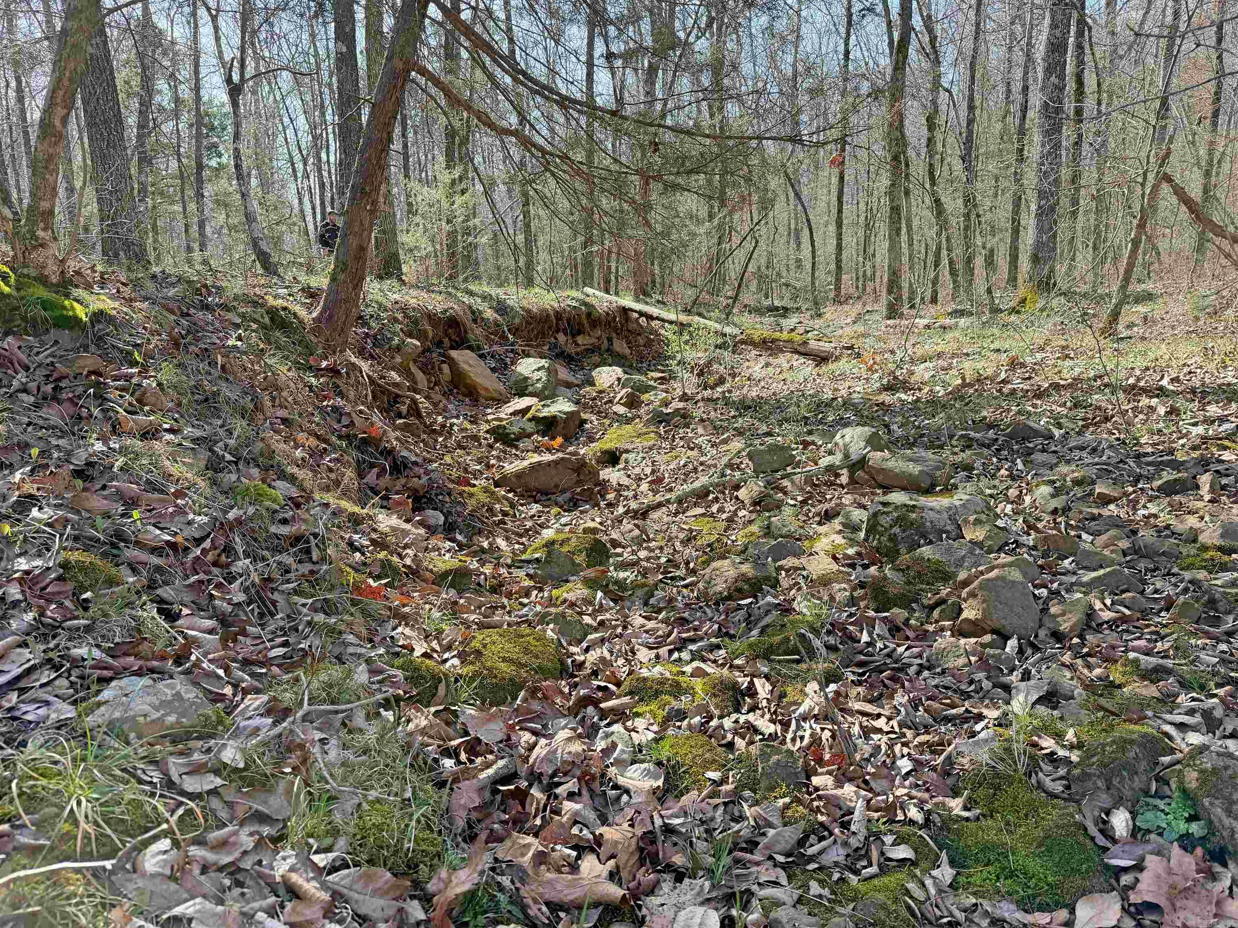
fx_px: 858
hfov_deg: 71.6
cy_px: 464
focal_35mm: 24
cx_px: 619
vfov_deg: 56.8
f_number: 1.78
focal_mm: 6.76
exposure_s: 1/780
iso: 80
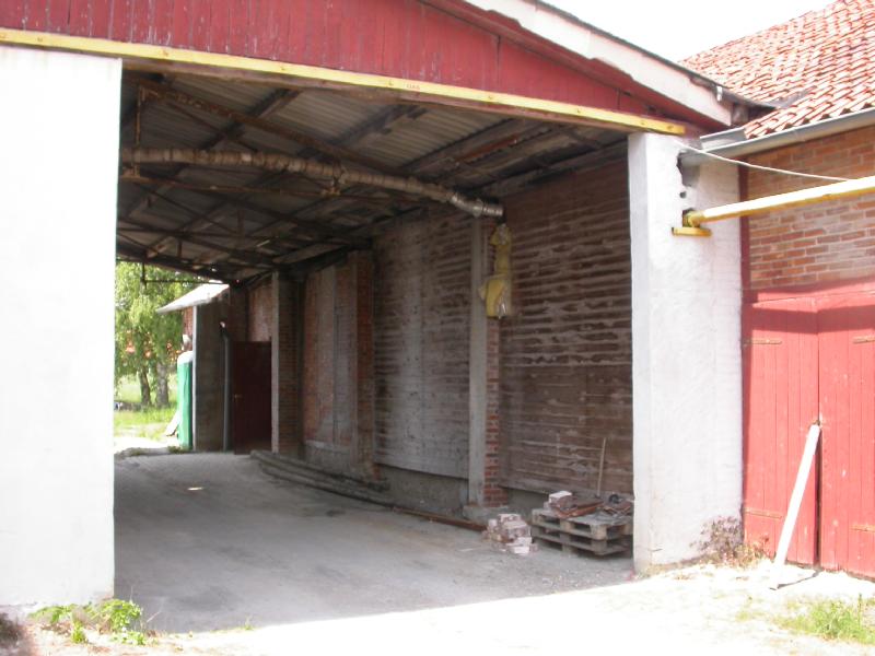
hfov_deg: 49.0
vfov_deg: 37.7
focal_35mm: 38
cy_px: 328
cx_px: 438
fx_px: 961
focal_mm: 7.85
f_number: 5.3
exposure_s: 1/103
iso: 100
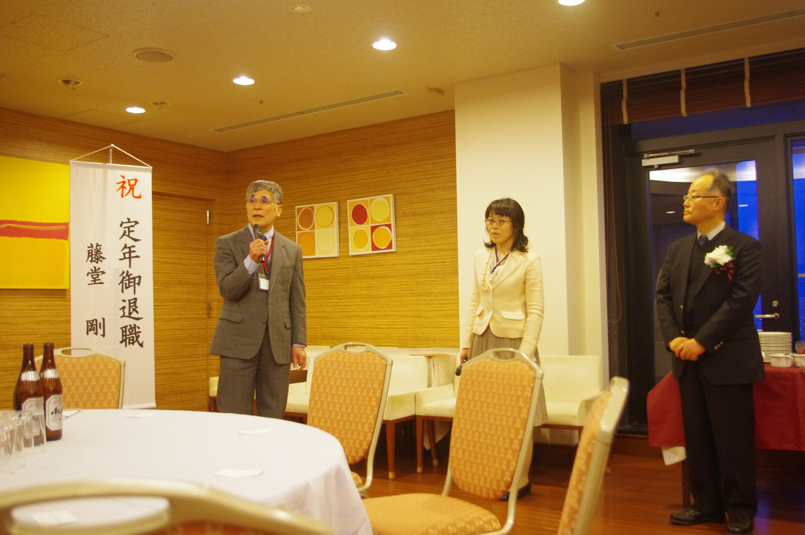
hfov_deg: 53.2
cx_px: 402
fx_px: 804
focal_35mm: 36
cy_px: 268
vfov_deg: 36.8
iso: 2000
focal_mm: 24.38
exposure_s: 1/40
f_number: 4
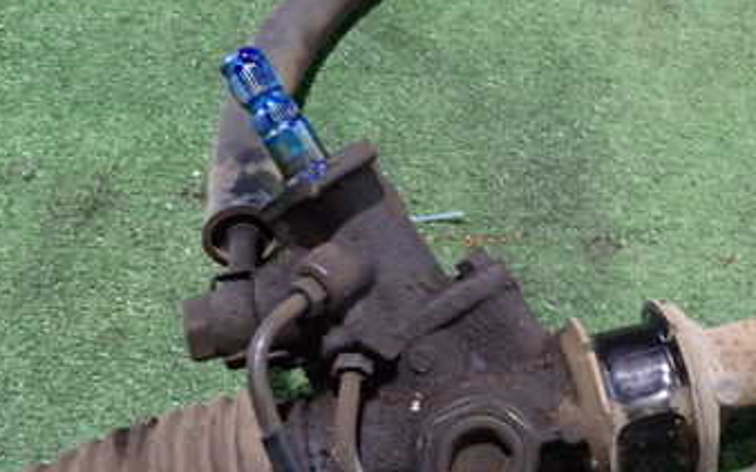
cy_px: 159
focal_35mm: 47
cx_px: 550
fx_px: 968
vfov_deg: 27.2
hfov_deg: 41.6
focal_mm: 4.5
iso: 500
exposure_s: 1/30
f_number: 2
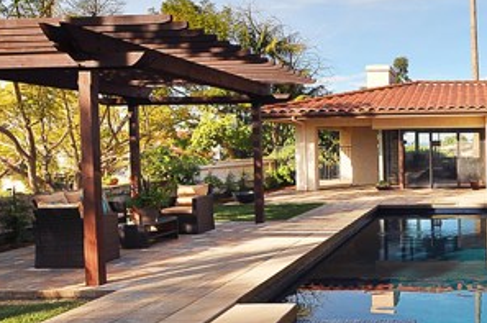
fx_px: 568
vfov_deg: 31.7
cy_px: 176
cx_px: 428
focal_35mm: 42
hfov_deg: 42.9
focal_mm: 13
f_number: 11
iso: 200
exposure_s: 1/160
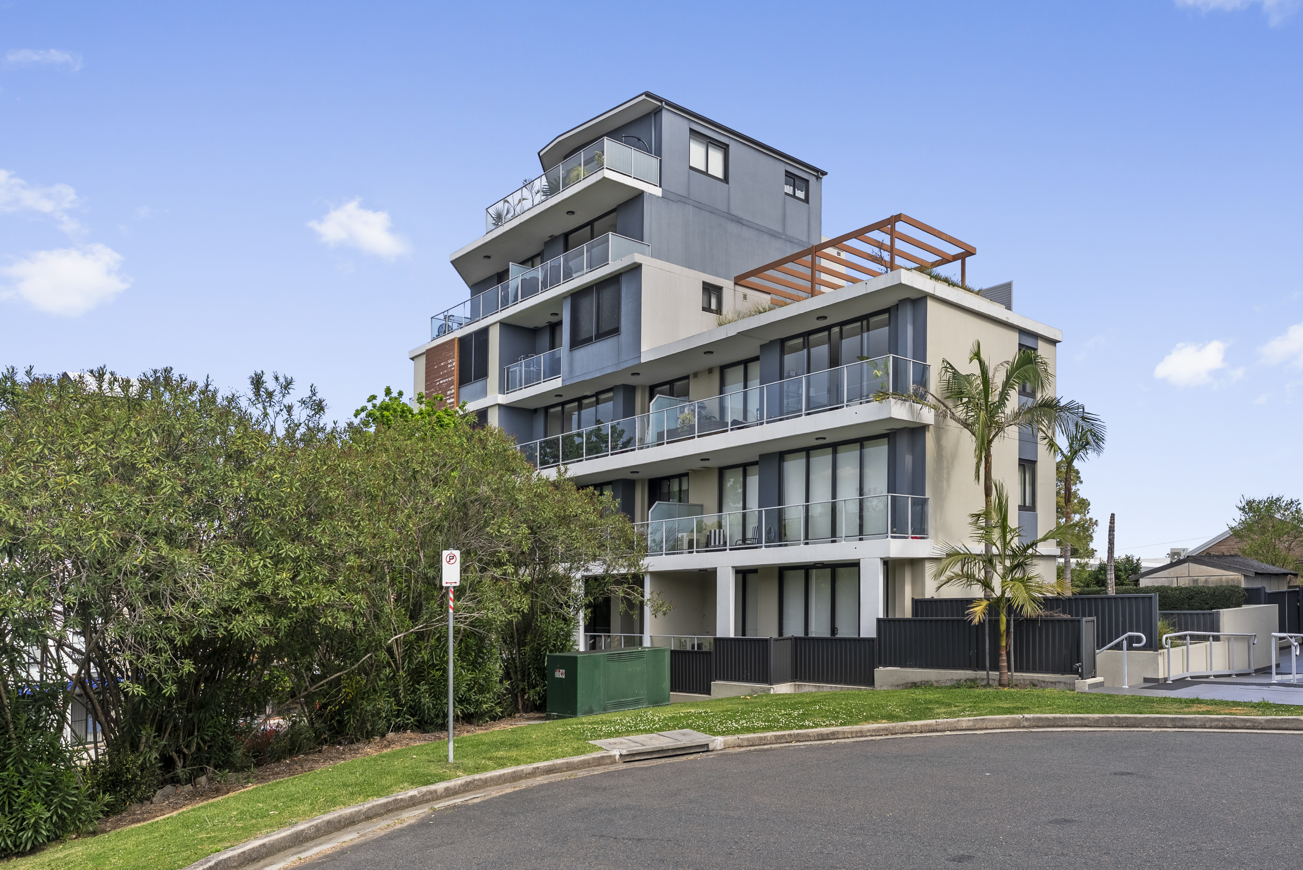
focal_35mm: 24
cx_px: 652
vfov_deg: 53.2
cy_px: 435
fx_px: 869
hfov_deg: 73.7
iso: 100
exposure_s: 1/40
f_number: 9
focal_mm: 24
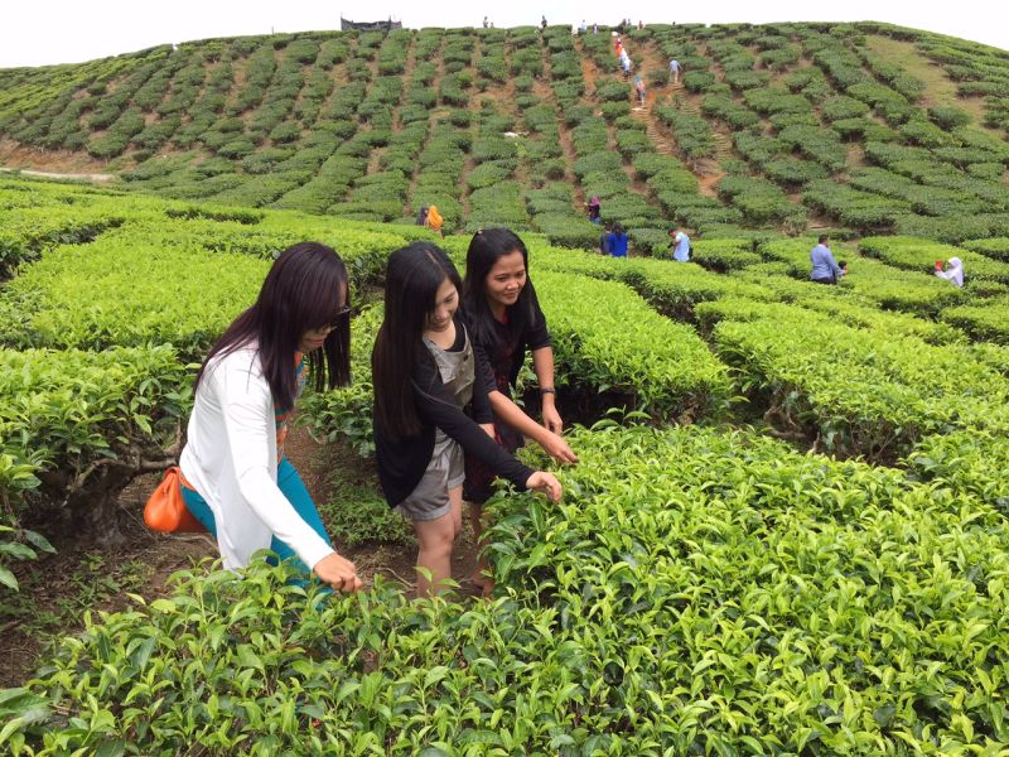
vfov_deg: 48.2
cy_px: 378
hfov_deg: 61.7
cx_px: 504
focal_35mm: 29
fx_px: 845
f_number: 2.2
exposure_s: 1/638
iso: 32
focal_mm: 4.15
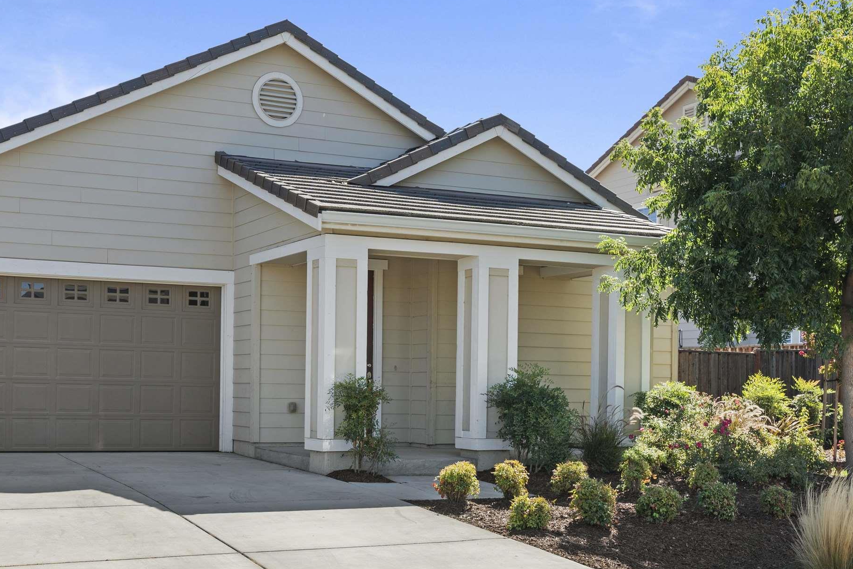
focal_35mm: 49
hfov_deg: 40.2
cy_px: 338
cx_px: 343
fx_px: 1161
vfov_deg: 27.5
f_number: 8
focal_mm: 29
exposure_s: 1/60
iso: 125
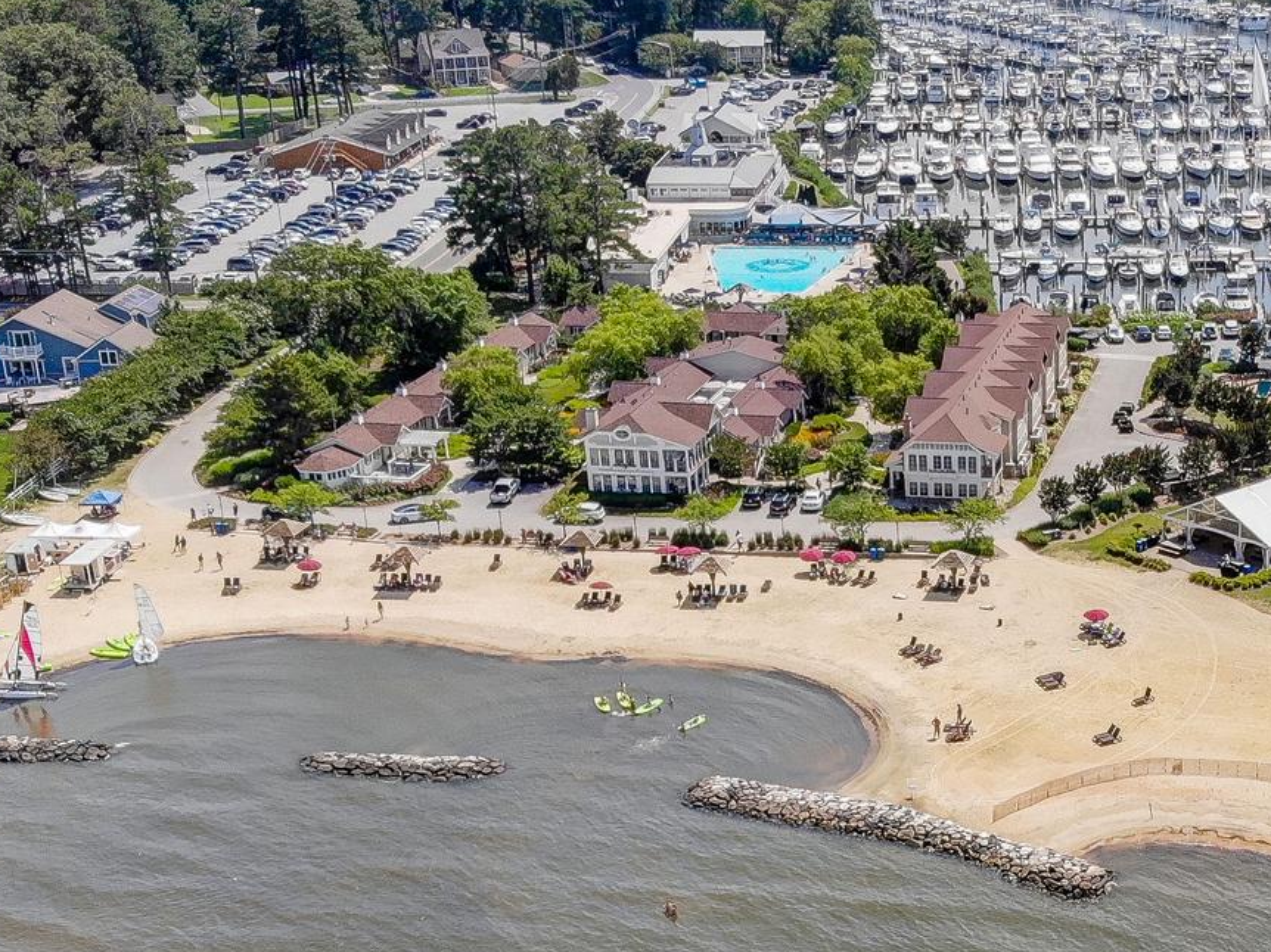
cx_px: 1090
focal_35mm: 57
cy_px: 645
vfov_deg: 25.5
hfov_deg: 32.5
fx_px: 2092
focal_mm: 4.5
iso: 100
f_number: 2.8
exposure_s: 1/1041
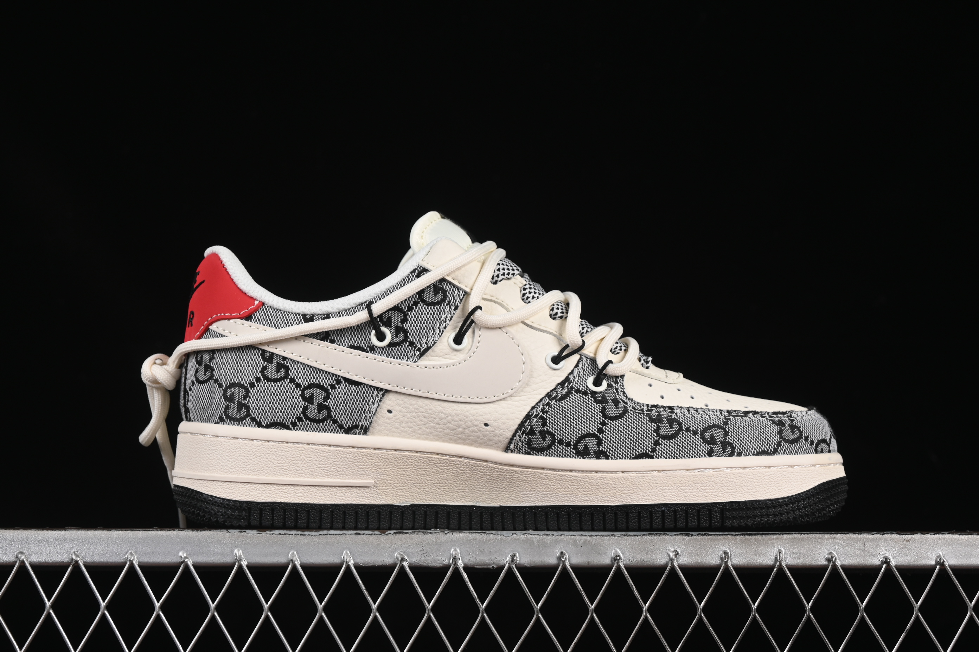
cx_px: 490
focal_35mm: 75
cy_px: 326
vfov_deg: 18.2
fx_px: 2039
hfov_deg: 27.0
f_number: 8
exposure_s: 1/80
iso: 160
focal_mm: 50
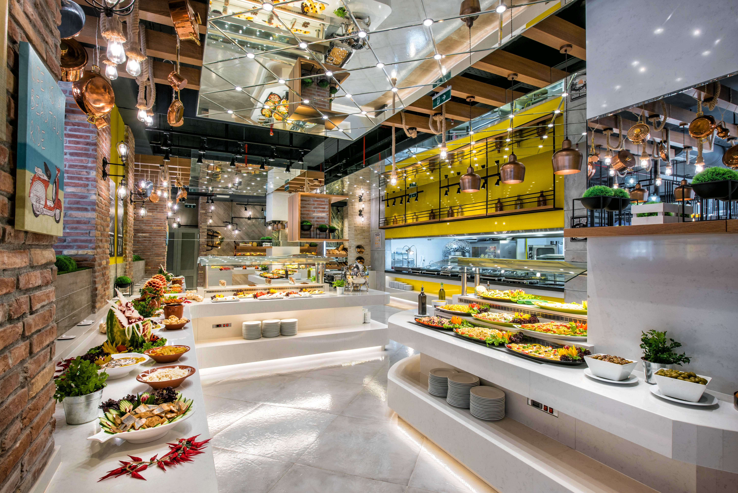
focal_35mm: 18
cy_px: 246
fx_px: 369
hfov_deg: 90.0
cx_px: 369
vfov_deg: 67.4
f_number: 13
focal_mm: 18
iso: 160
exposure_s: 1/2.5
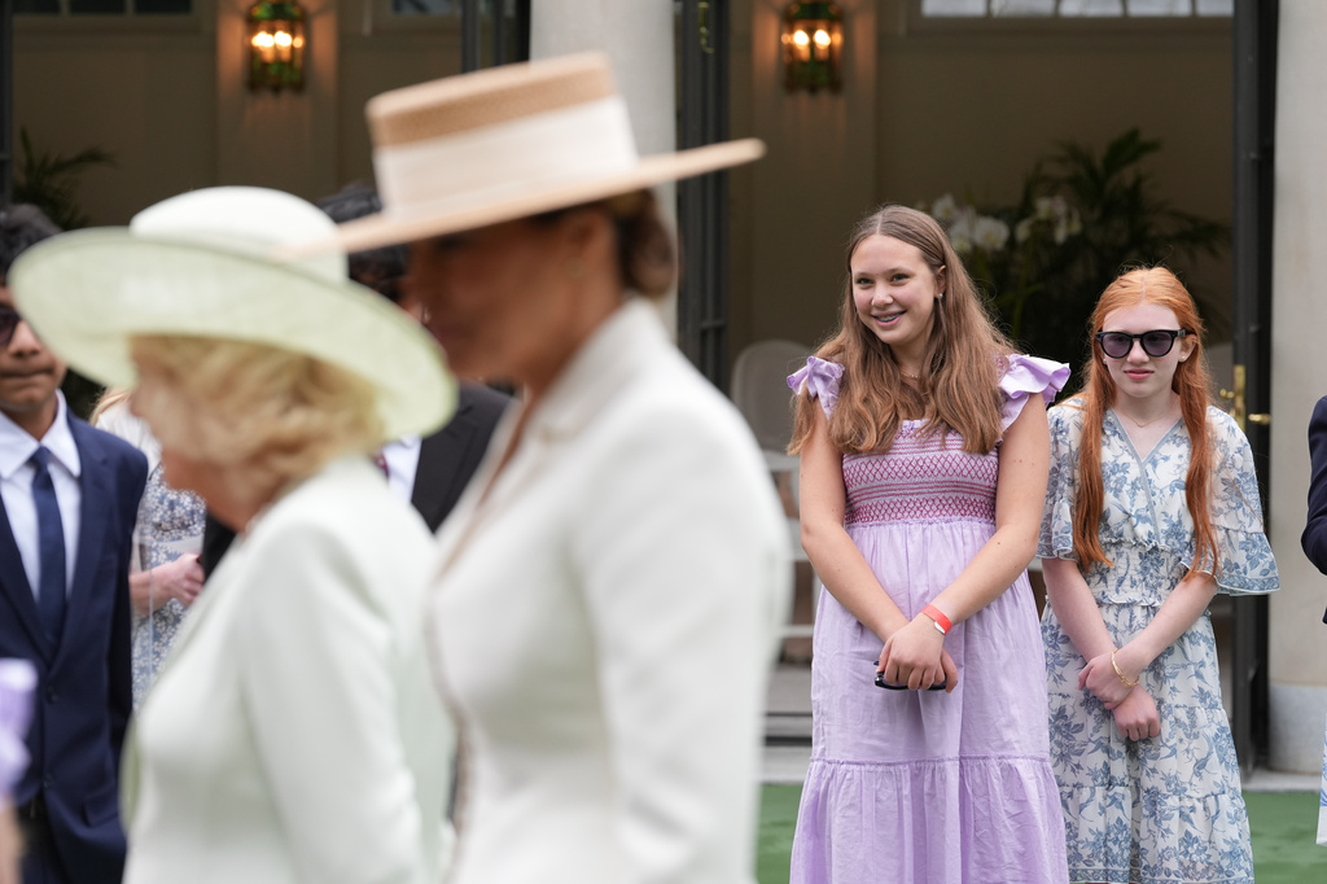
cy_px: 442
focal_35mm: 147
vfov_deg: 9.3
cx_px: 664
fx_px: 5417
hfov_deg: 14.0
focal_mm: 147
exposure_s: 1/800
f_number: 5
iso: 1000
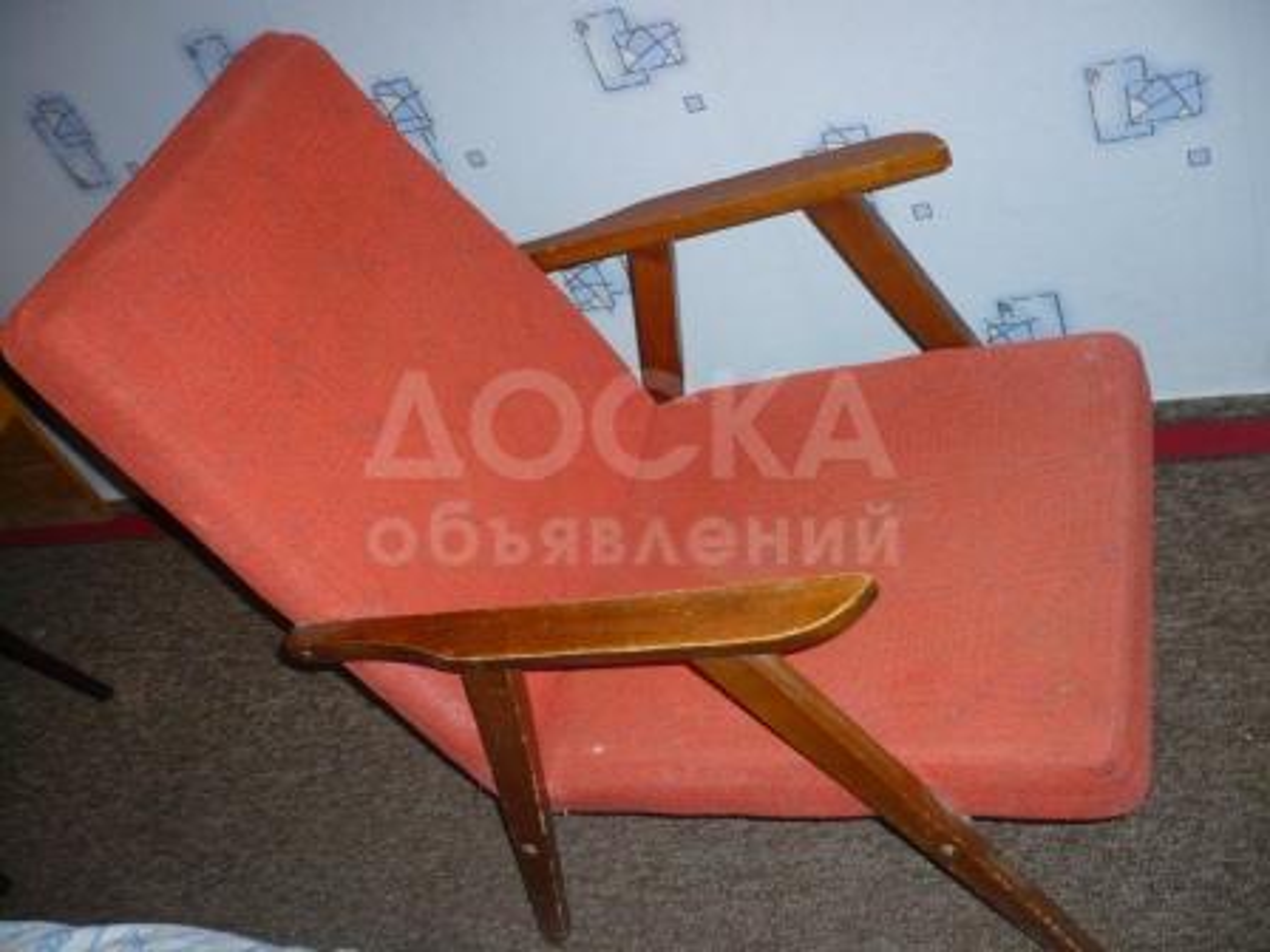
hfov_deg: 52.6
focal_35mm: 35
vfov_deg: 40.7
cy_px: 476
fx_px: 1284
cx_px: 635
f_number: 2.8
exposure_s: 1/30
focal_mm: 5.8
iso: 160
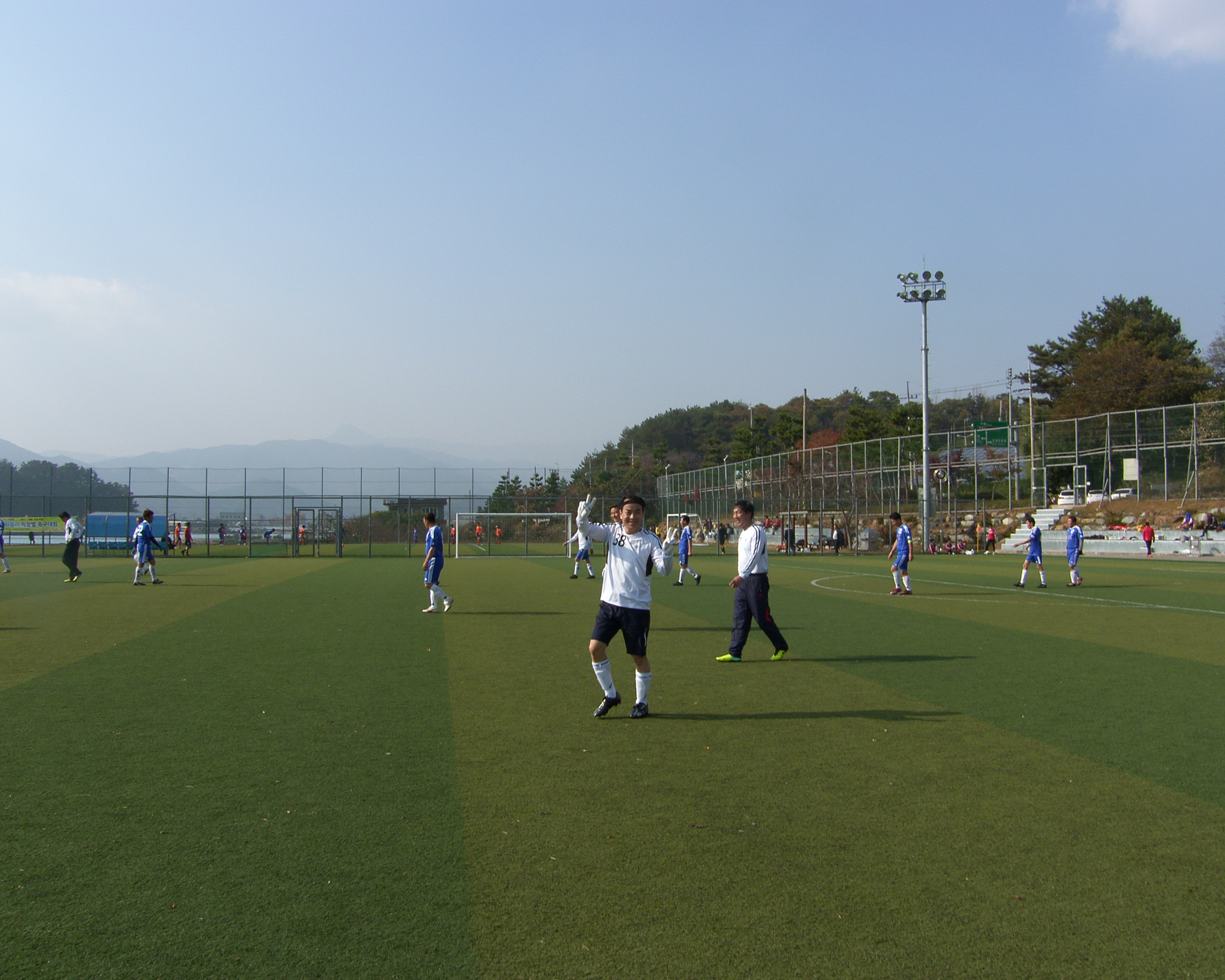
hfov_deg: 58.7
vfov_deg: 48.5
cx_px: 668
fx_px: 1088
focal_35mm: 30
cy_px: 483
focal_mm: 7.4
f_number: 7.1
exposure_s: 1/320
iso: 50
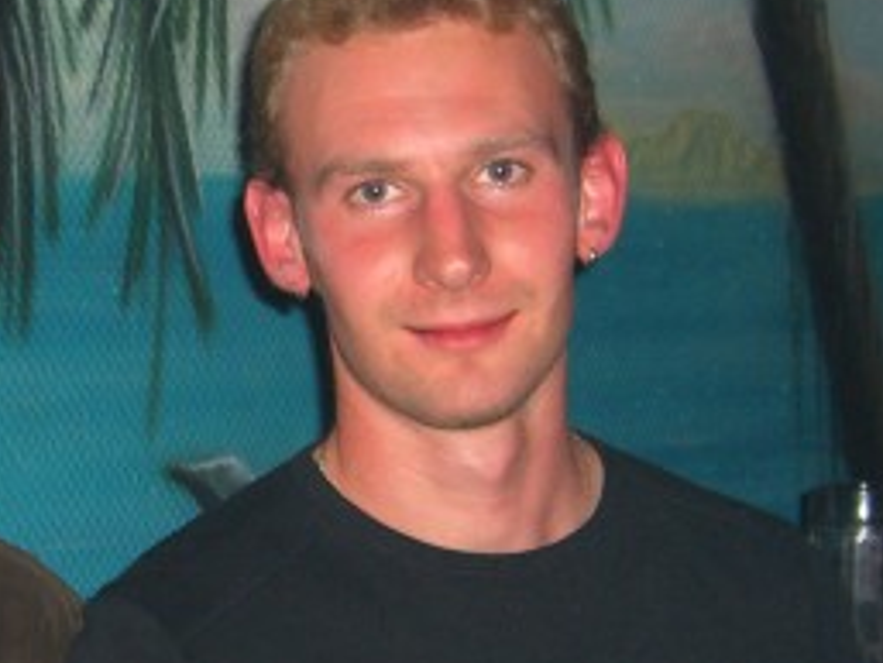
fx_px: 3649
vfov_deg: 10.3
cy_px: 591
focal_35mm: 143
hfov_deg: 13.7
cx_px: 196
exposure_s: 1/60
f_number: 3.1
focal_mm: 9.5
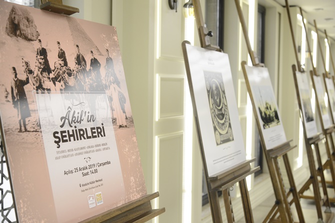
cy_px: 112
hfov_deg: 39.6
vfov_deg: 27.0
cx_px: 168
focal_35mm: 50
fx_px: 465
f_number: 4
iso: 2200
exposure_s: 1/125
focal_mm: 50
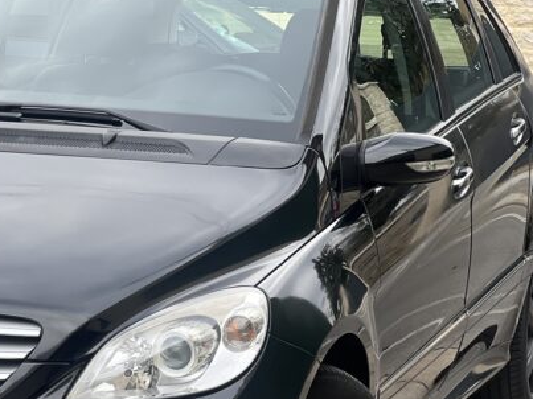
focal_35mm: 153
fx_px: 2355
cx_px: 69
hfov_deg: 12.8
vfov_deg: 9.7
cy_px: 281
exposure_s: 1/125
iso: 20
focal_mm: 9
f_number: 2.8
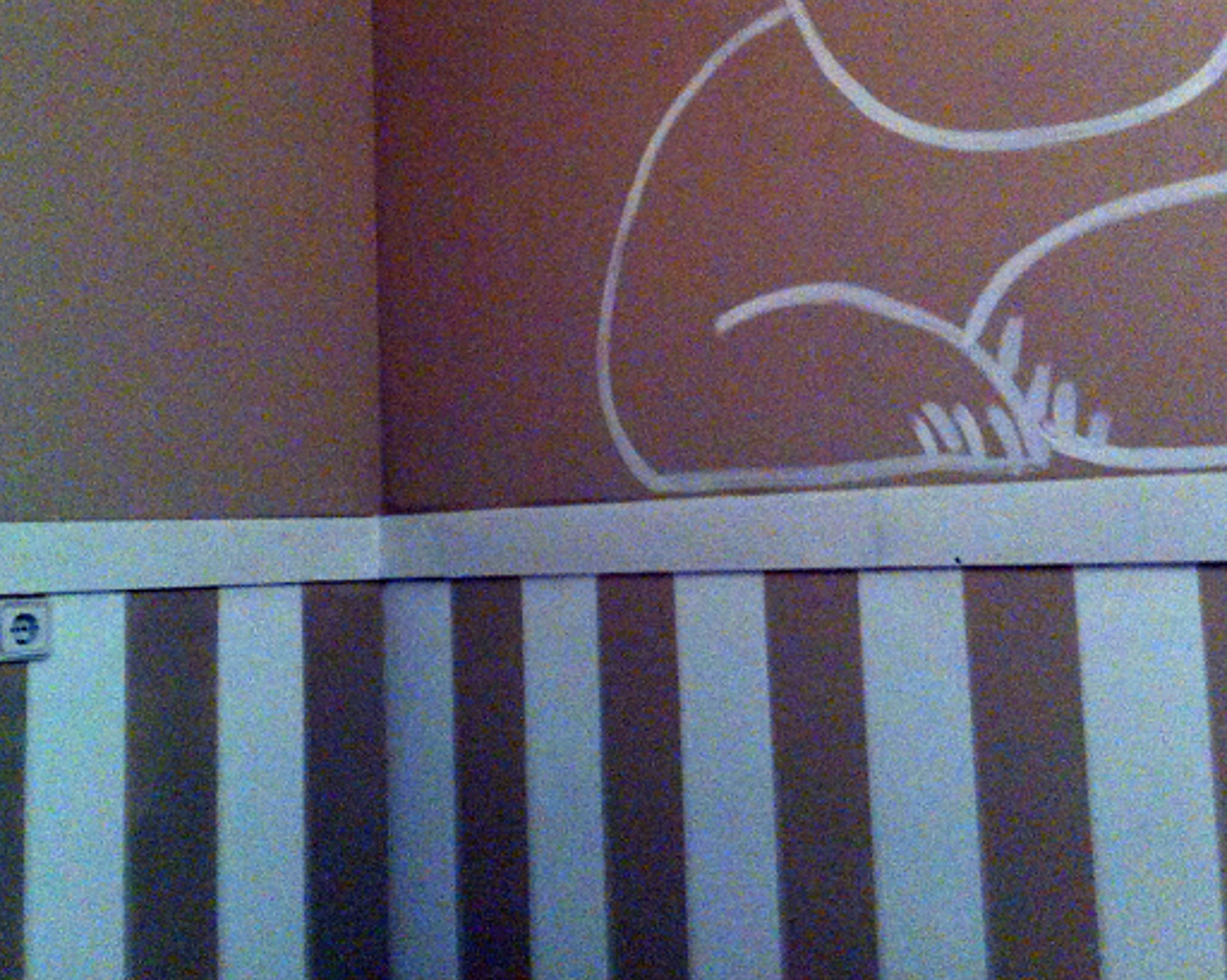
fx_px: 2178
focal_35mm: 60
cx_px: 594
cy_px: 244
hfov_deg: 31.5
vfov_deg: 25.1
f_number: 2.8
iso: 160
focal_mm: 3.85
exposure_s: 1/15
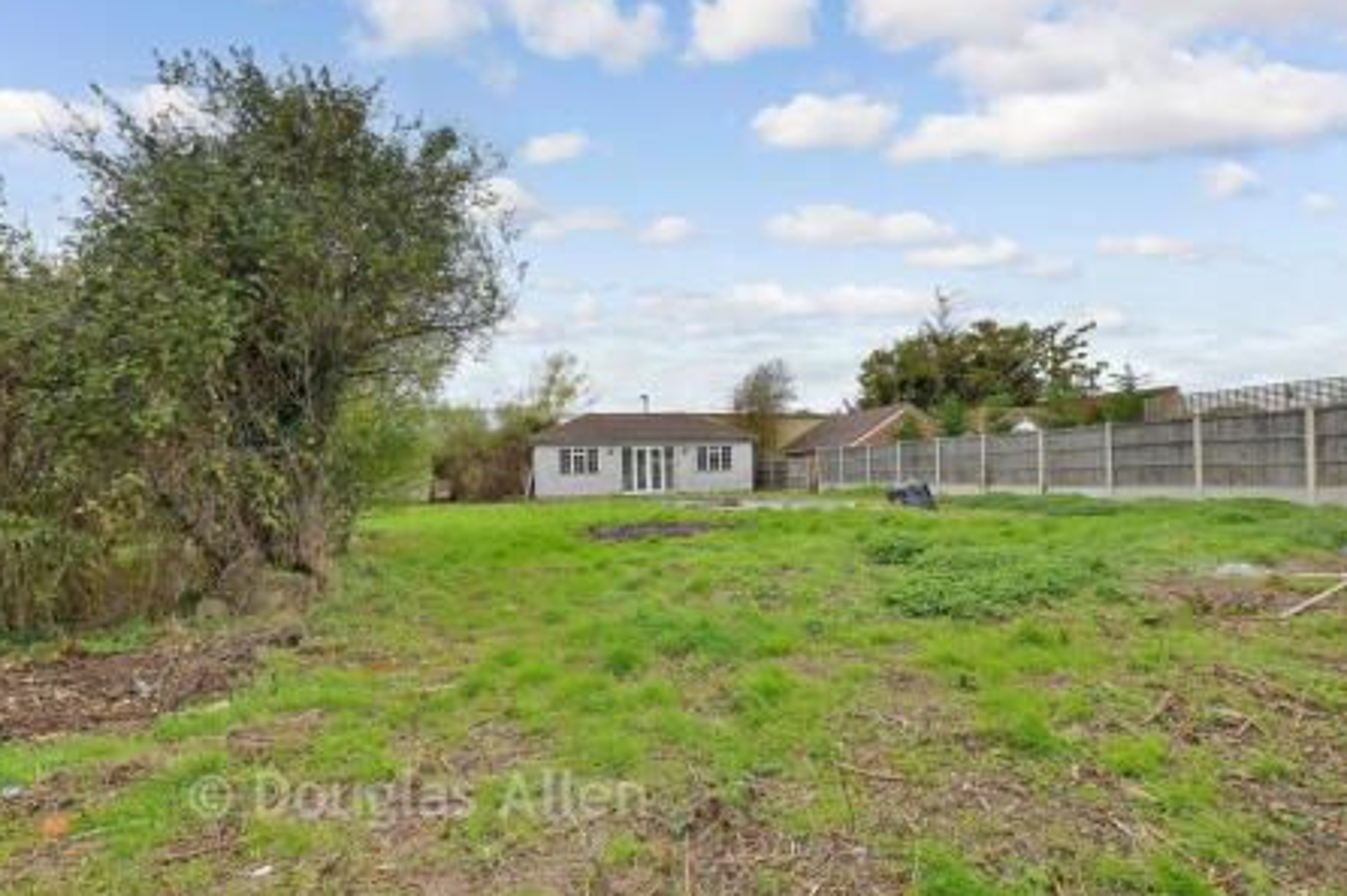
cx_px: 655
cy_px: 466
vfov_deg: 73.7
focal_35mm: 16
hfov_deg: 96.7
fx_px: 598
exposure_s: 1/100
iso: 125
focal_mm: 10
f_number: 8
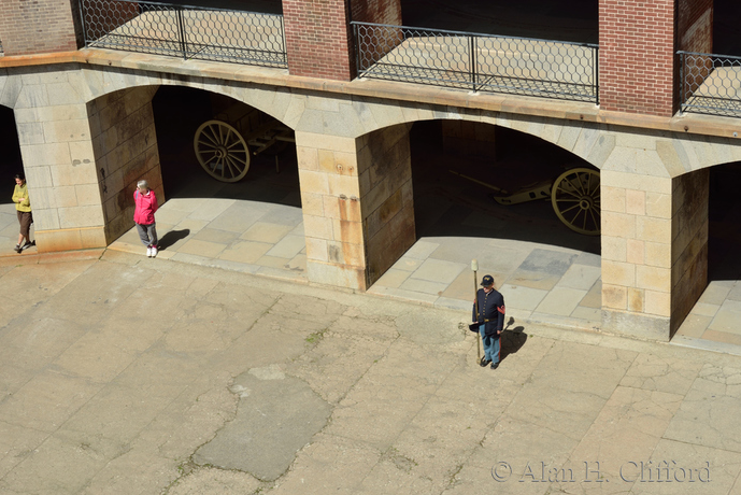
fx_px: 1627
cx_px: 367
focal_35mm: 79
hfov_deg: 25.7
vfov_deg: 17.3
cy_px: 248
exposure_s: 1/200
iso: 100
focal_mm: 52
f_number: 10
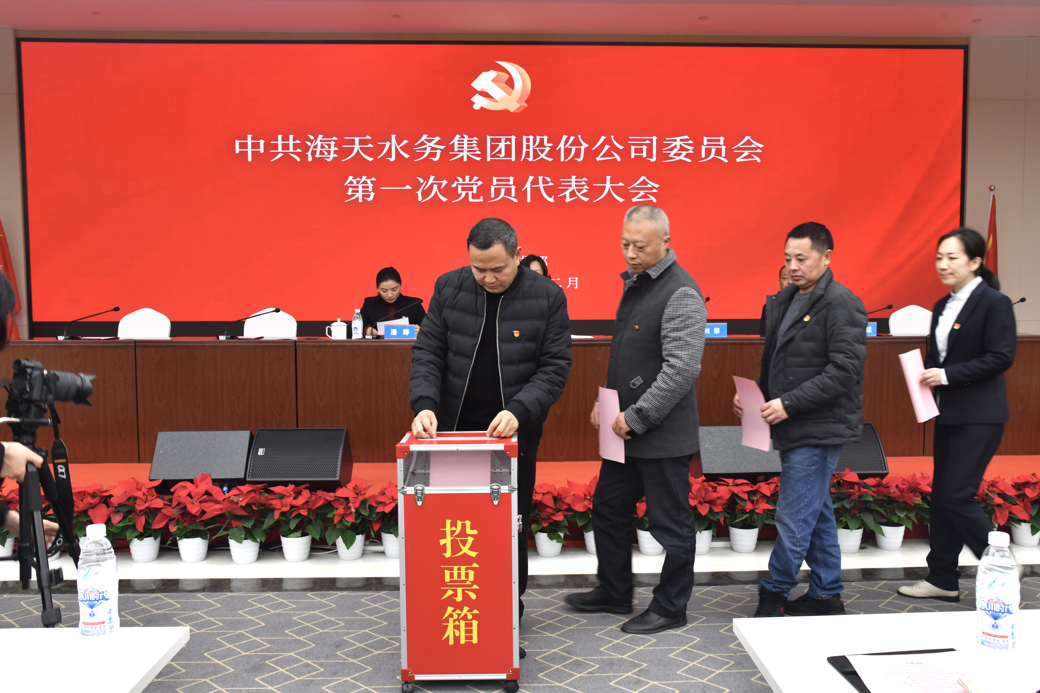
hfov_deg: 61.9
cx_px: 520
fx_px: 867
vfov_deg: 43.6
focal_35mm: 30
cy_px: 346
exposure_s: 1/40
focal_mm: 30
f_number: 9
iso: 800
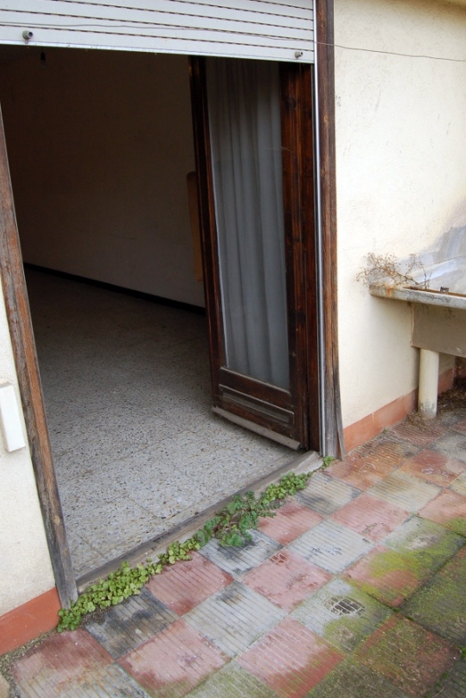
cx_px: 252
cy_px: 323
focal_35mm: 31
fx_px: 601
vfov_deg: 60.2
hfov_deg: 42.3
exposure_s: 1/125
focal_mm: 18
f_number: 5.6
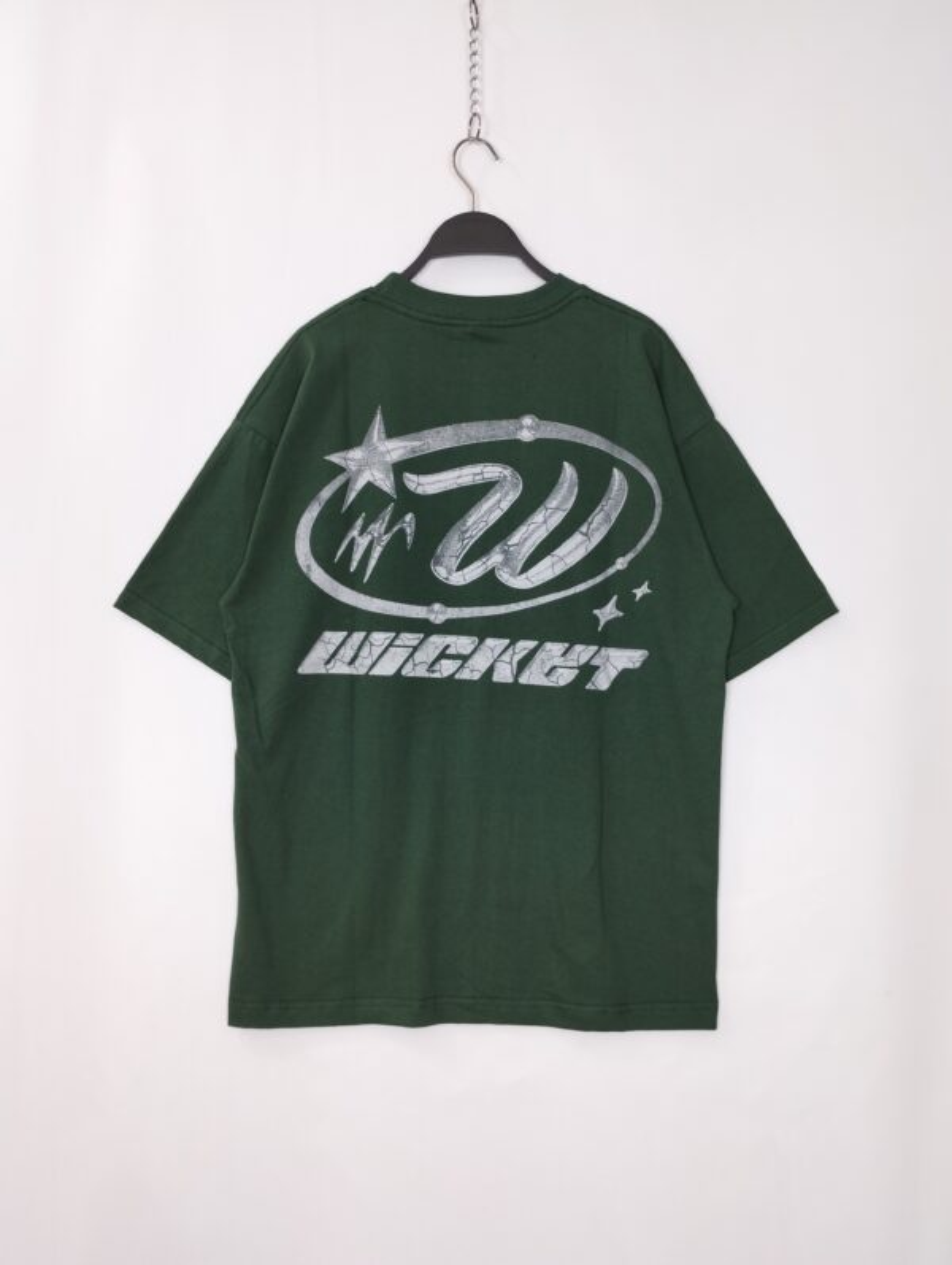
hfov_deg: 49.9
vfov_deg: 63.4
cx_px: 476
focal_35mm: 28
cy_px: 632
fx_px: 1024
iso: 100
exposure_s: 1/15
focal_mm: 4.27
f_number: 1.8
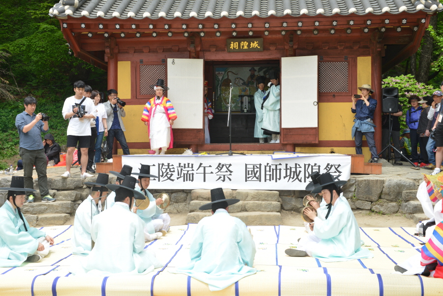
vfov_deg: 28.1
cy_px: 148
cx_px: 222
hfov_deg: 41.1
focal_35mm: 48
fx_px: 591
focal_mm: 48
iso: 250
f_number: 11
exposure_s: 1/125
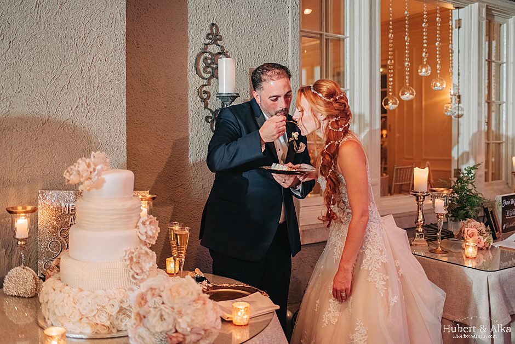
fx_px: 501
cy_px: 172
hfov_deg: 54.4
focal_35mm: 35
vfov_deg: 37.9
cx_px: 258
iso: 500
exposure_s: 1/100
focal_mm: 35
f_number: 1.8
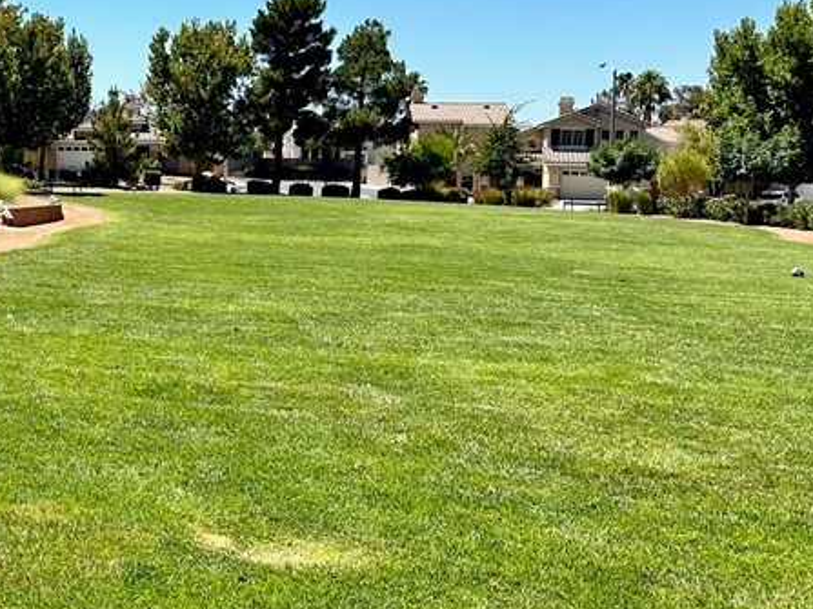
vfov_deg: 26.5
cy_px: 249
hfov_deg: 31.5
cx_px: -51
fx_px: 1291
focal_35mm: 55
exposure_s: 1/4016
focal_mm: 6.86
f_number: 1.78
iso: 80
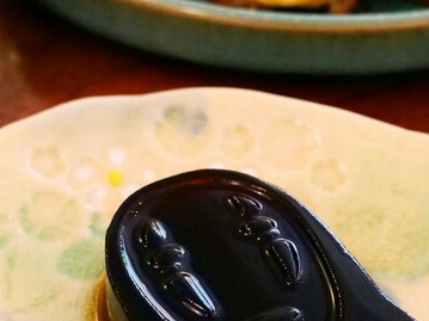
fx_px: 1115
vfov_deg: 16.3
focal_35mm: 90
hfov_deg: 21.7
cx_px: 283
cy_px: 269
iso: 2500
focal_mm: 19
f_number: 3.2
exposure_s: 1/60
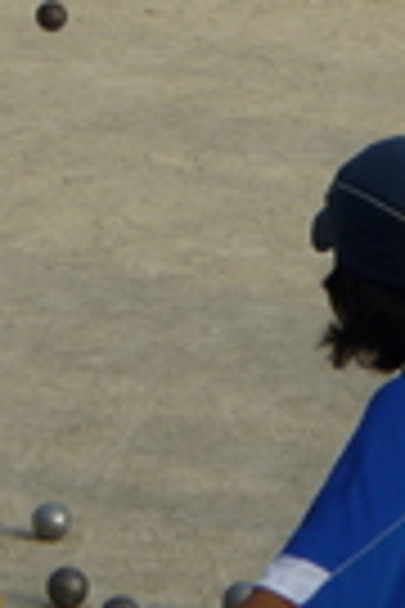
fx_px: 8234
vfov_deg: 4.2
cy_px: 72
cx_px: 40
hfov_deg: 2.8
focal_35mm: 488
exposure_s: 1/320
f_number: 5.9
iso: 80
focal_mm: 22
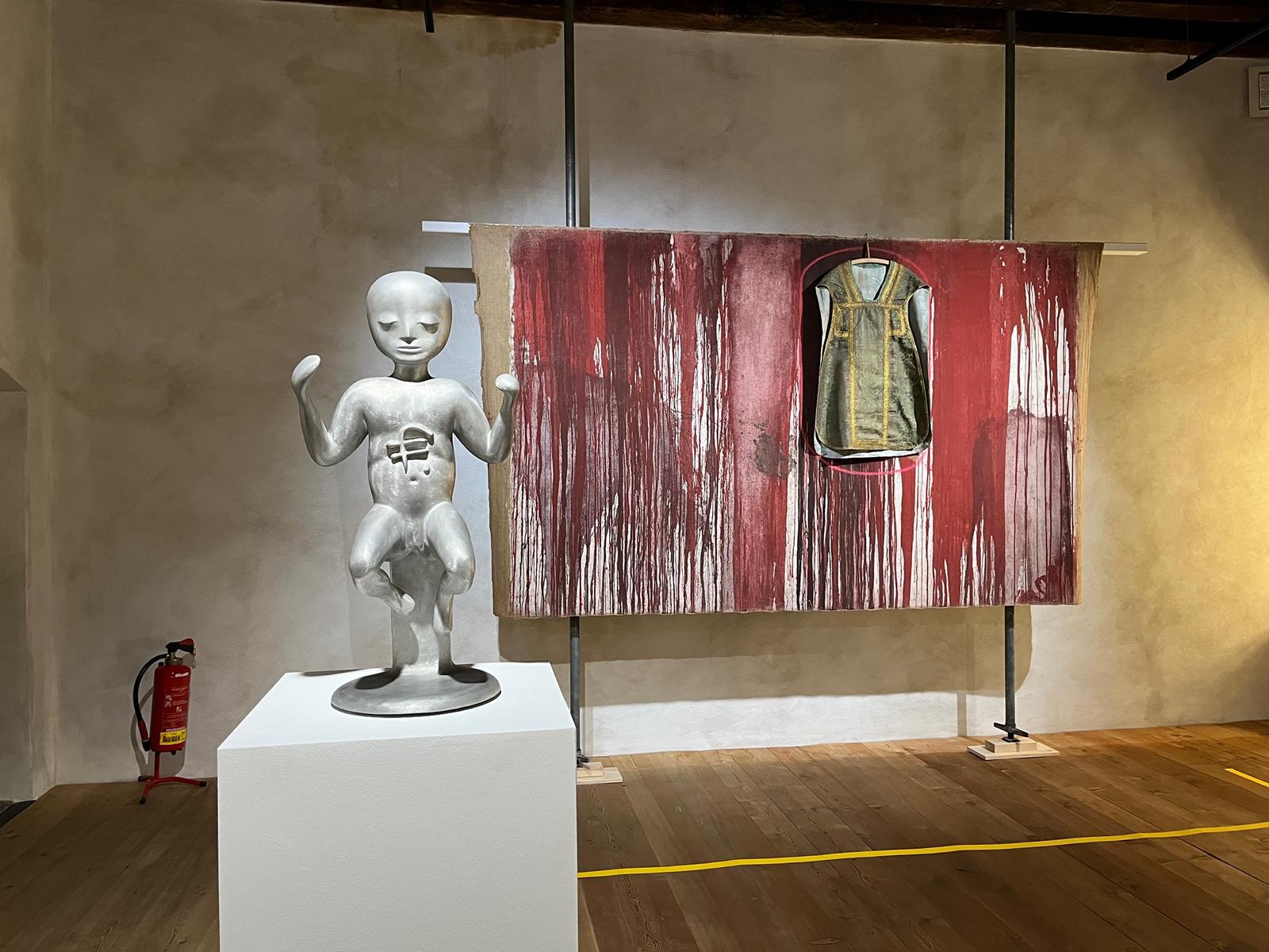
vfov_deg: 53.1
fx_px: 953
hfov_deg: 67.3
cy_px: 476
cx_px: 634
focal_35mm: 26
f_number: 1.6
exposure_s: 1/53
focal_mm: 5.1
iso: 160
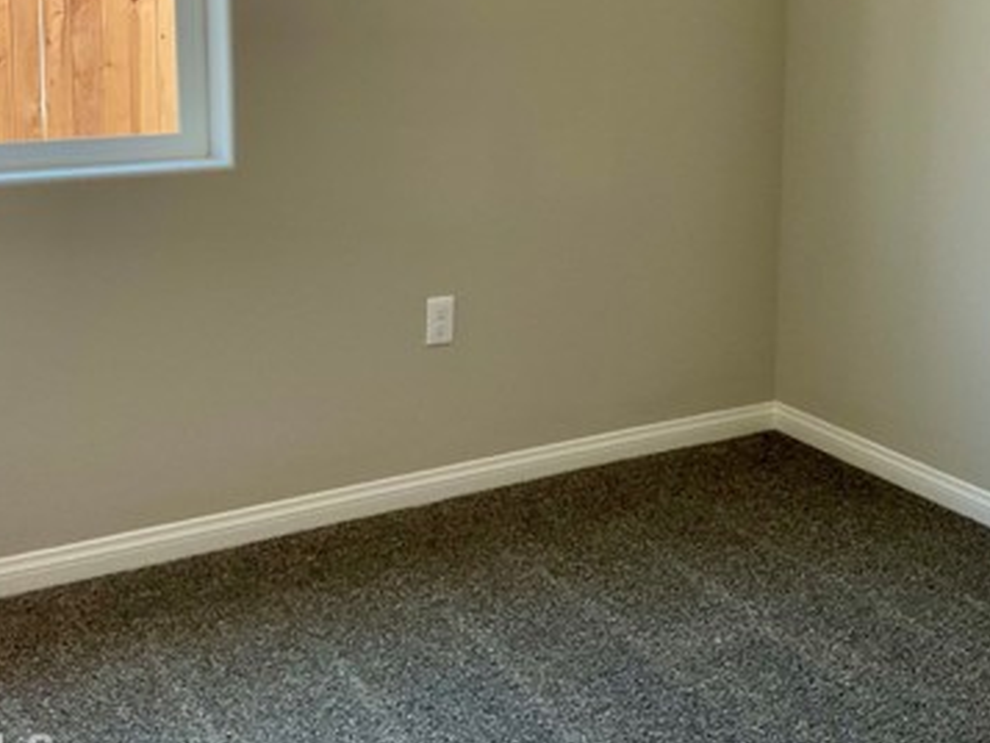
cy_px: 133
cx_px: 582
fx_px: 1488
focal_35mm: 52
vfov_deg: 27.4
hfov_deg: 36.7
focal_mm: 3
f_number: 1.8
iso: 50
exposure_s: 1/60
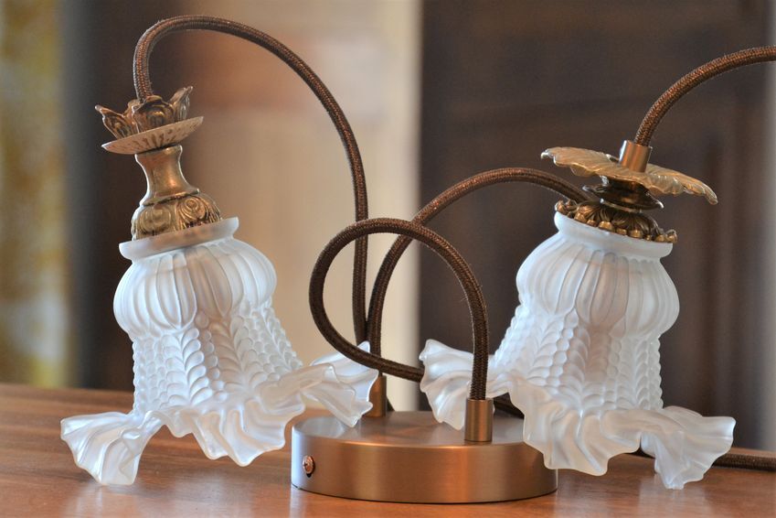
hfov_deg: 13.0
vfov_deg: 8.7
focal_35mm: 158
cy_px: 259
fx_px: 3395
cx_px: 388
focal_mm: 105
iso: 1100
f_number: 5.6
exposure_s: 1/125
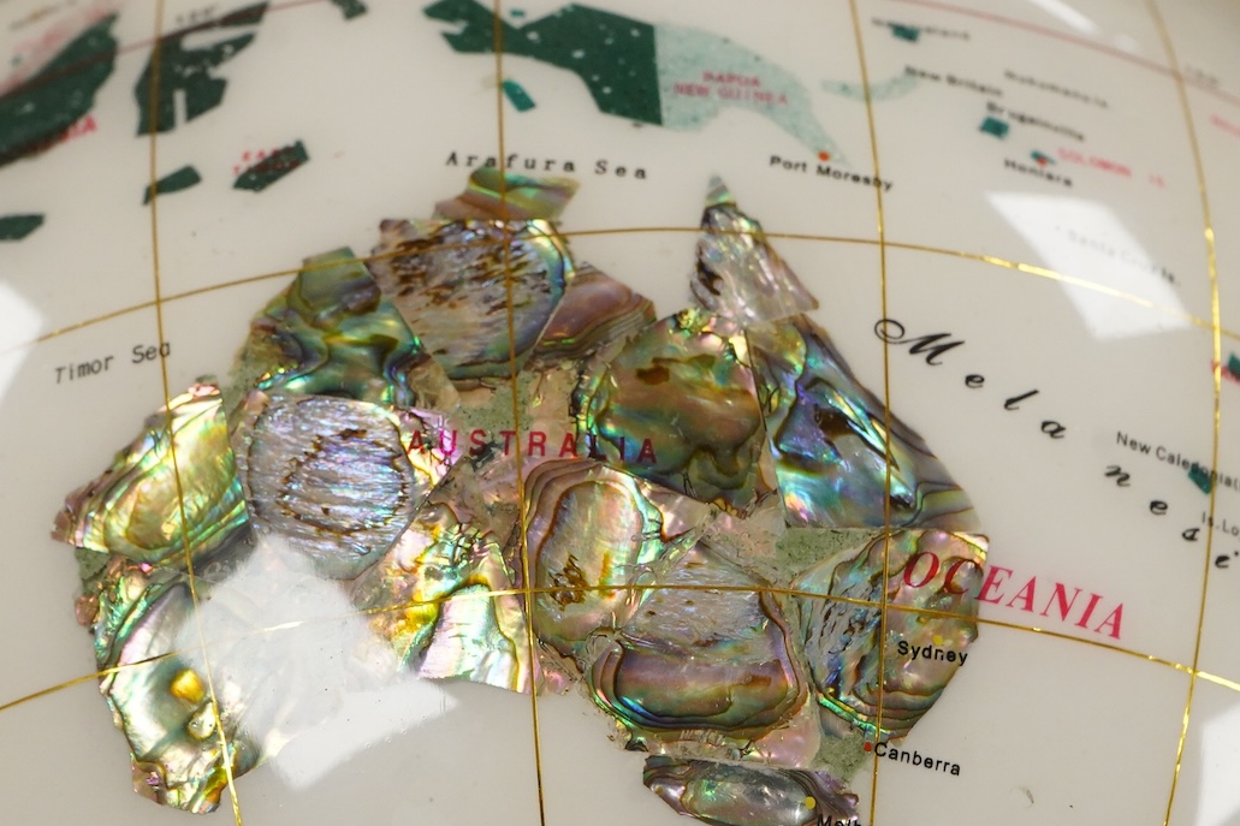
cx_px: 589
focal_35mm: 95
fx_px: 3271
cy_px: 430
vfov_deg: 14.4
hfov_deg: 21.5
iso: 4000
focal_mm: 57
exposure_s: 1/250
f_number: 8
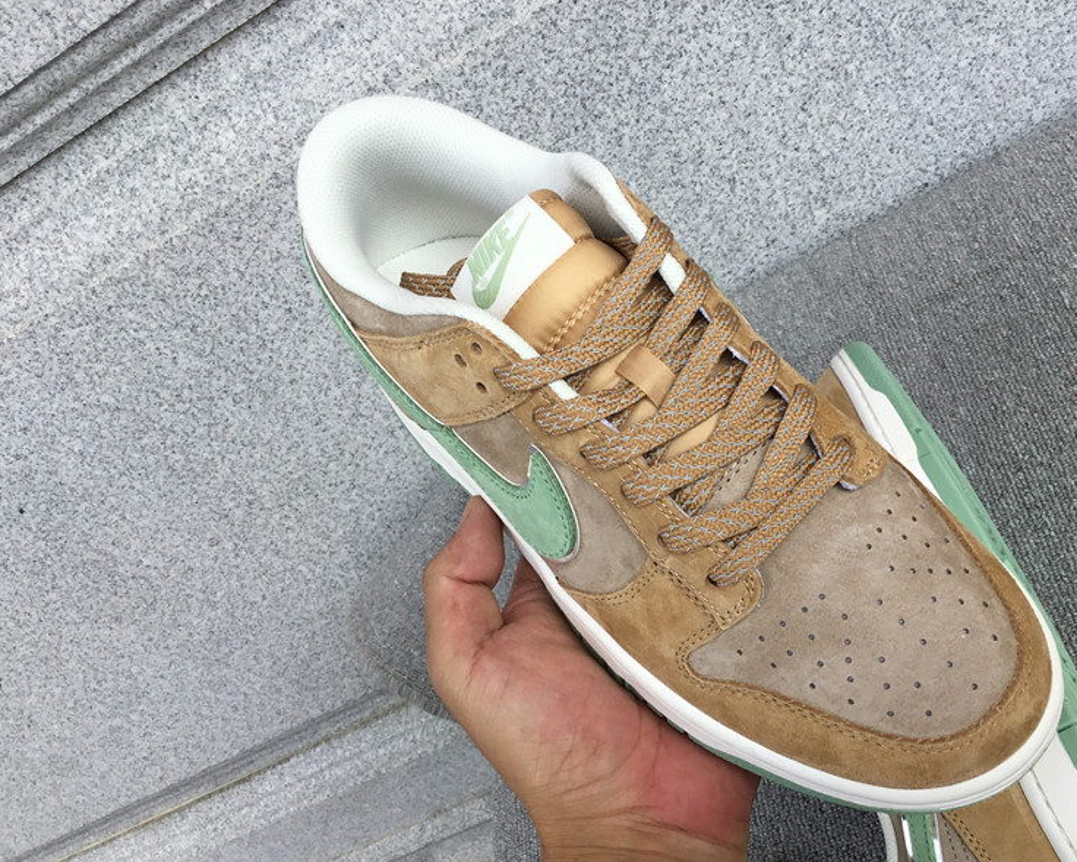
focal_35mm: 37
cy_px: 465
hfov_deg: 48.8
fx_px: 1180
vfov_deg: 40.1
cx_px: 642
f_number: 2.4
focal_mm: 3.3
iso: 25
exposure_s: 1/547
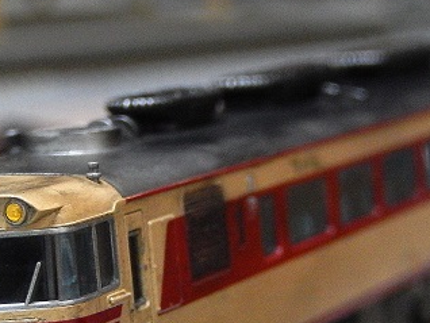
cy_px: 270
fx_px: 2598
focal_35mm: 209
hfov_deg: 9.5
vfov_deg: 7.1
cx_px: 172
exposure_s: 1/13
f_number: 5.2
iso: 800
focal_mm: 17
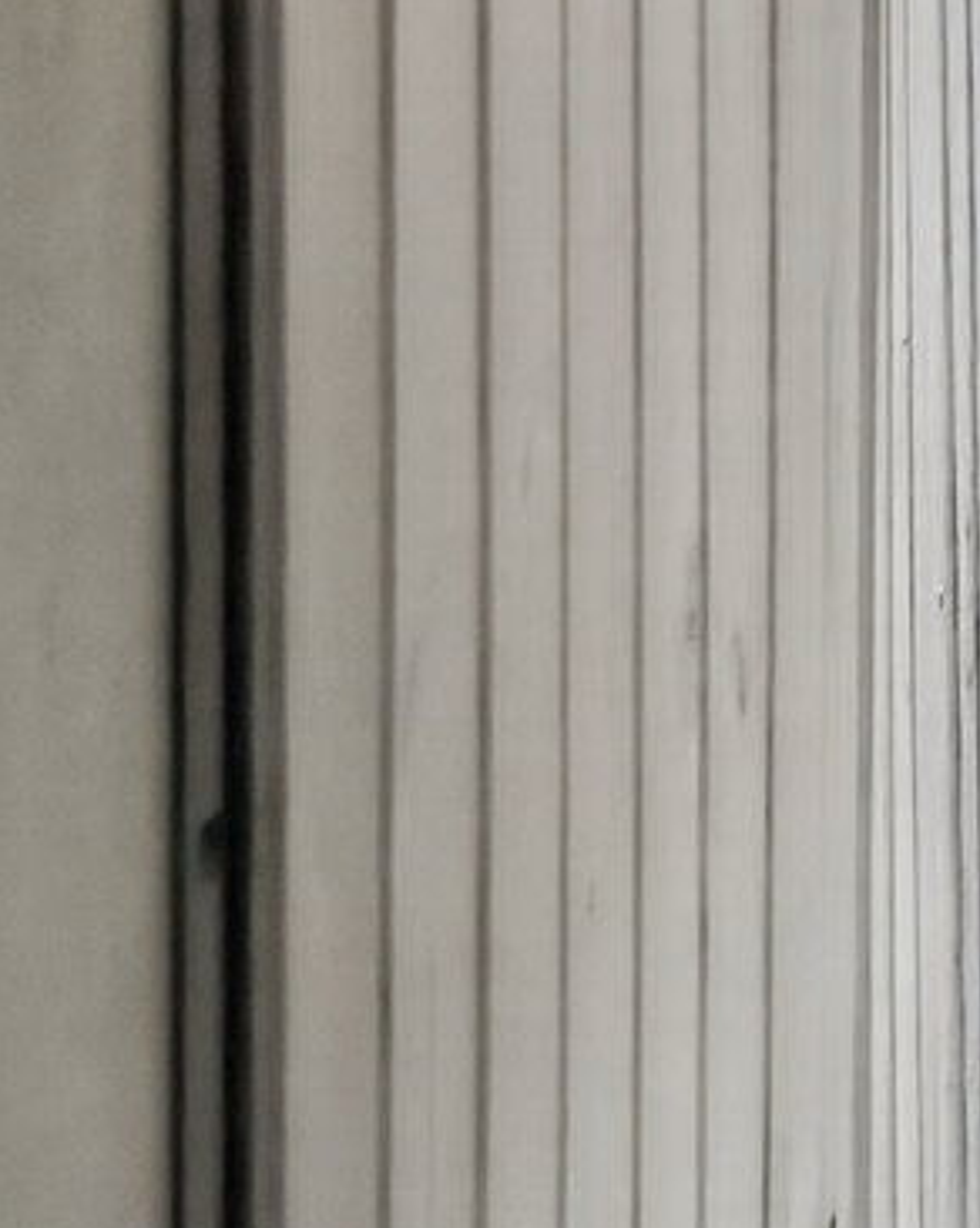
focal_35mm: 230
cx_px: 4044
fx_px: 8353
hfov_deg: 5.7
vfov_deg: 8.1
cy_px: -909
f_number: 11
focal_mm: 35
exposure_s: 1/50
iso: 400
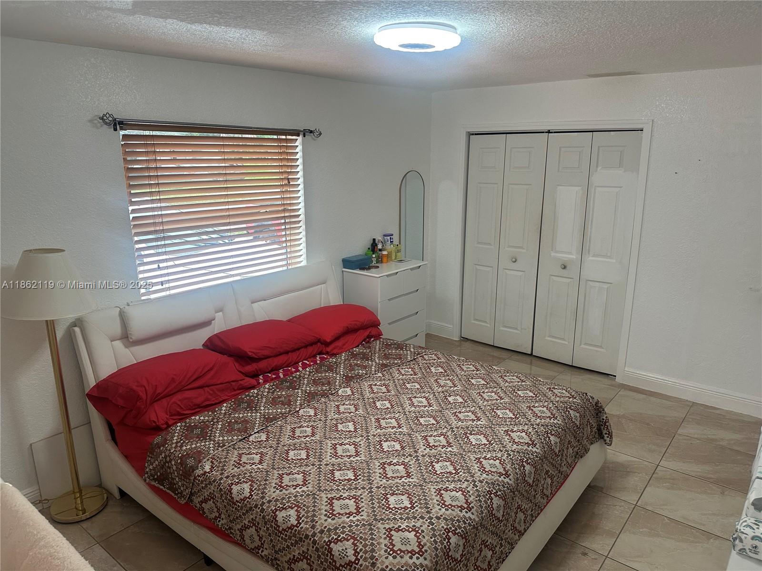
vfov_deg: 56.8
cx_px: 381
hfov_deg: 71.6
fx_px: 528
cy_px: 286
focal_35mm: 24
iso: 160
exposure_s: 1/120
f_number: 1.78
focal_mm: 6.86
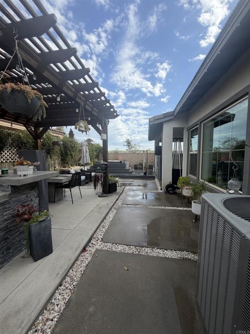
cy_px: 167
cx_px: 125
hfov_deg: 85.7
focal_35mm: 14
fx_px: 135
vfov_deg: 102.1
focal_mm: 2.22
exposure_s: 1/770
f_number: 2.2
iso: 32
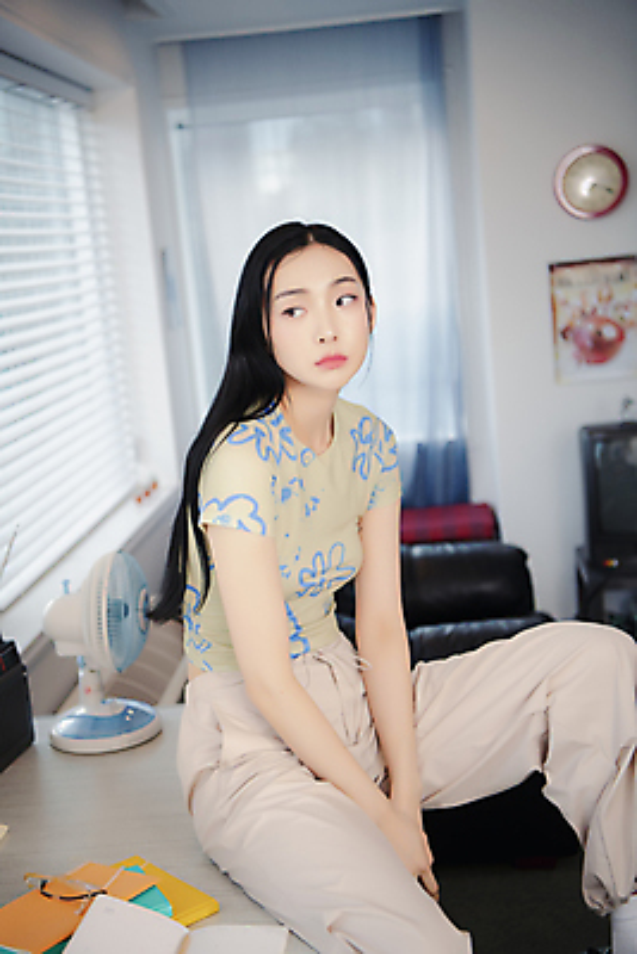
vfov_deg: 38.2
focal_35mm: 52
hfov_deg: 26.0
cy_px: 477
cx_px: 318
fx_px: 1379
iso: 400
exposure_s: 1/125
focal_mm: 52
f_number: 2.8
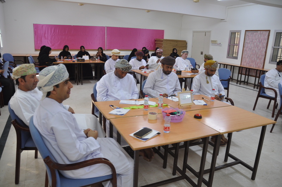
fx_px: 211
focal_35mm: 27
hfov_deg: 67.5
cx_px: 141
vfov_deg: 47.8
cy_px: 94
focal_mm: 18
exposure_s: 1/60
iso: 500
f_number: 4
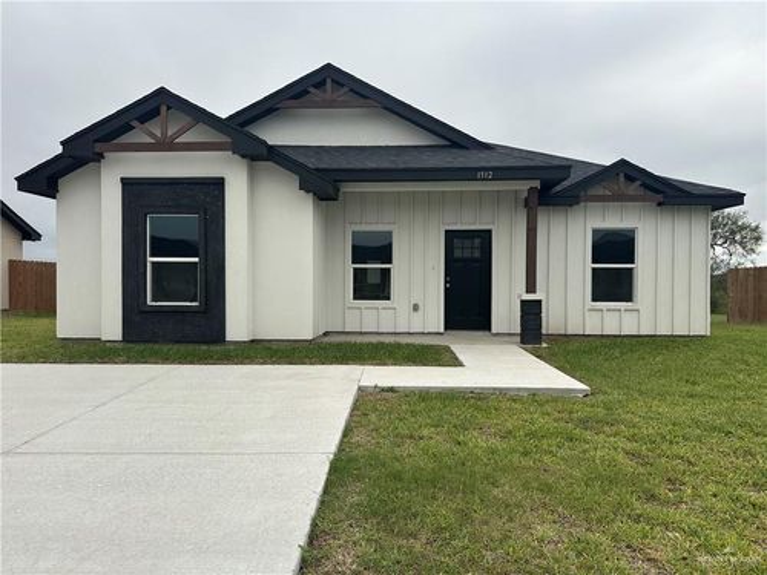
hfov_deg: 71.6
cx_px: 384
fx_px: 532
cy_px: 288
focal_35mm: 24
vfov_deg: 56.8
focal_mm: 6.86
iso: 80
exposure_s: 1/6211
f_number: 1.78
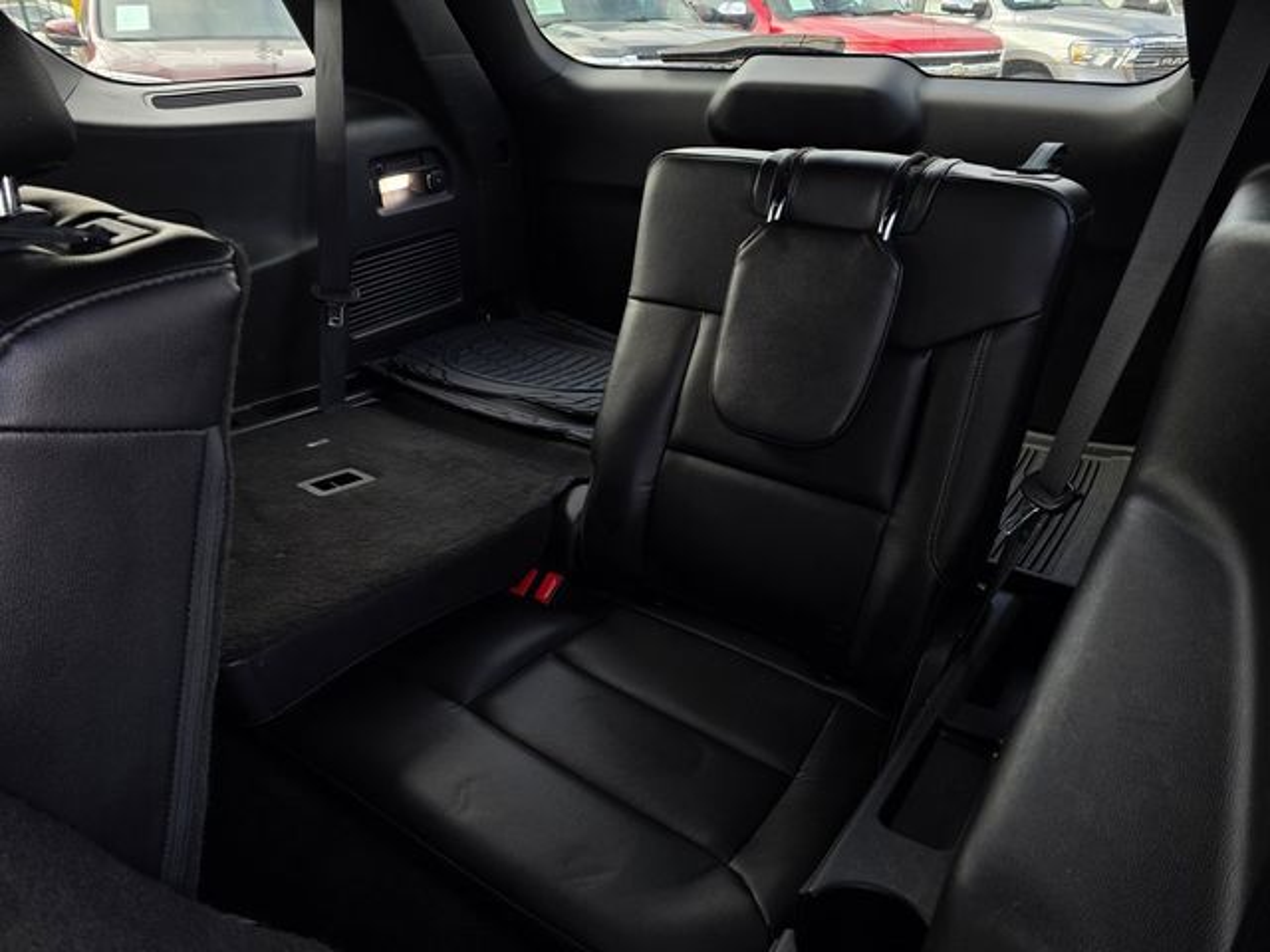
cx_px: 635
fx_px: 844
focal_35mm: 23
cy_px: 476
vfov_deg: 58.9
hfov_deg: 73.9
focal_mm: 6.3
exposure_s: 1/180
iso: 80
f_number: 1.7
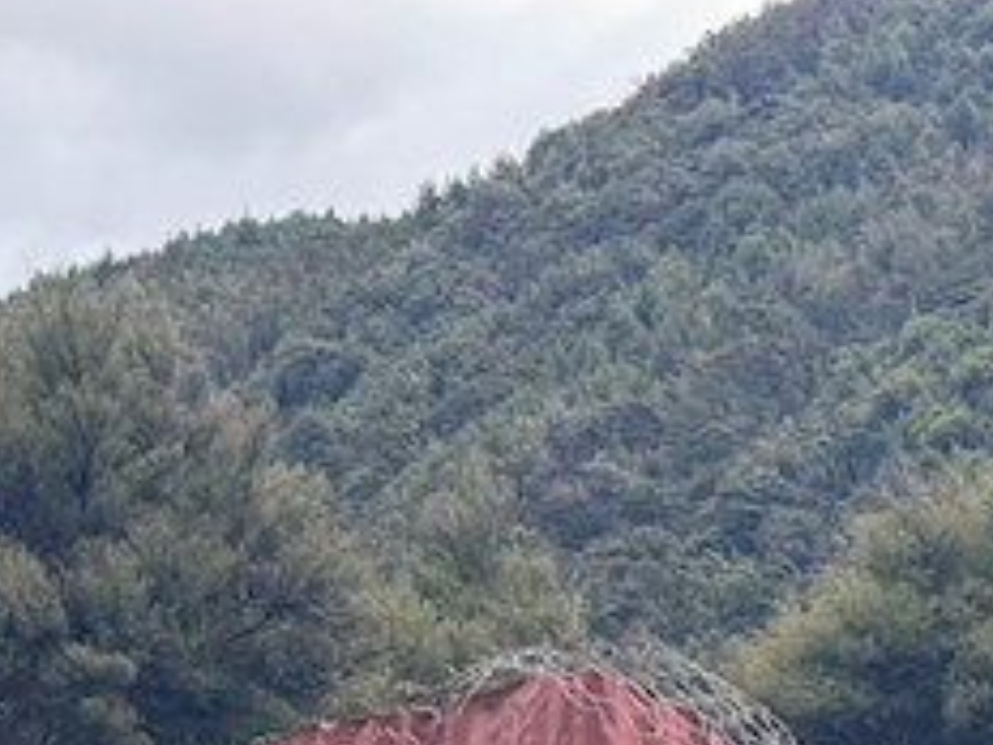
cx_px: 1288
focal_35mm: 124
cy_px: 1456
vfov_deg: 11.0
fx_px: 3557
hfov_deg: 15.2
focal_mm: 6.76
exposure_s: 1/279
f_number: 1.78
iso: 80
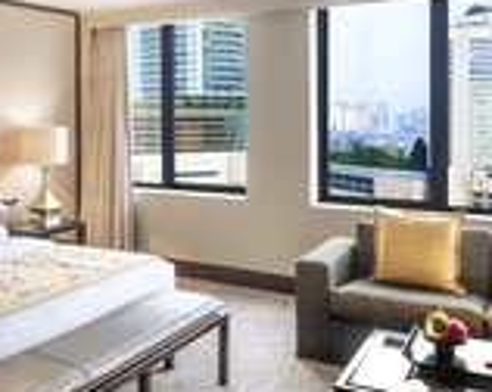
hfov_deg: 44.9
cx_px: 149
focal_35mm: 40
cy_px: 131
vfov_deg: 36.9
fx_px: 582
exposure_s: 1/50
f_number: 6.3
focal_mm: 14
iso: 1000
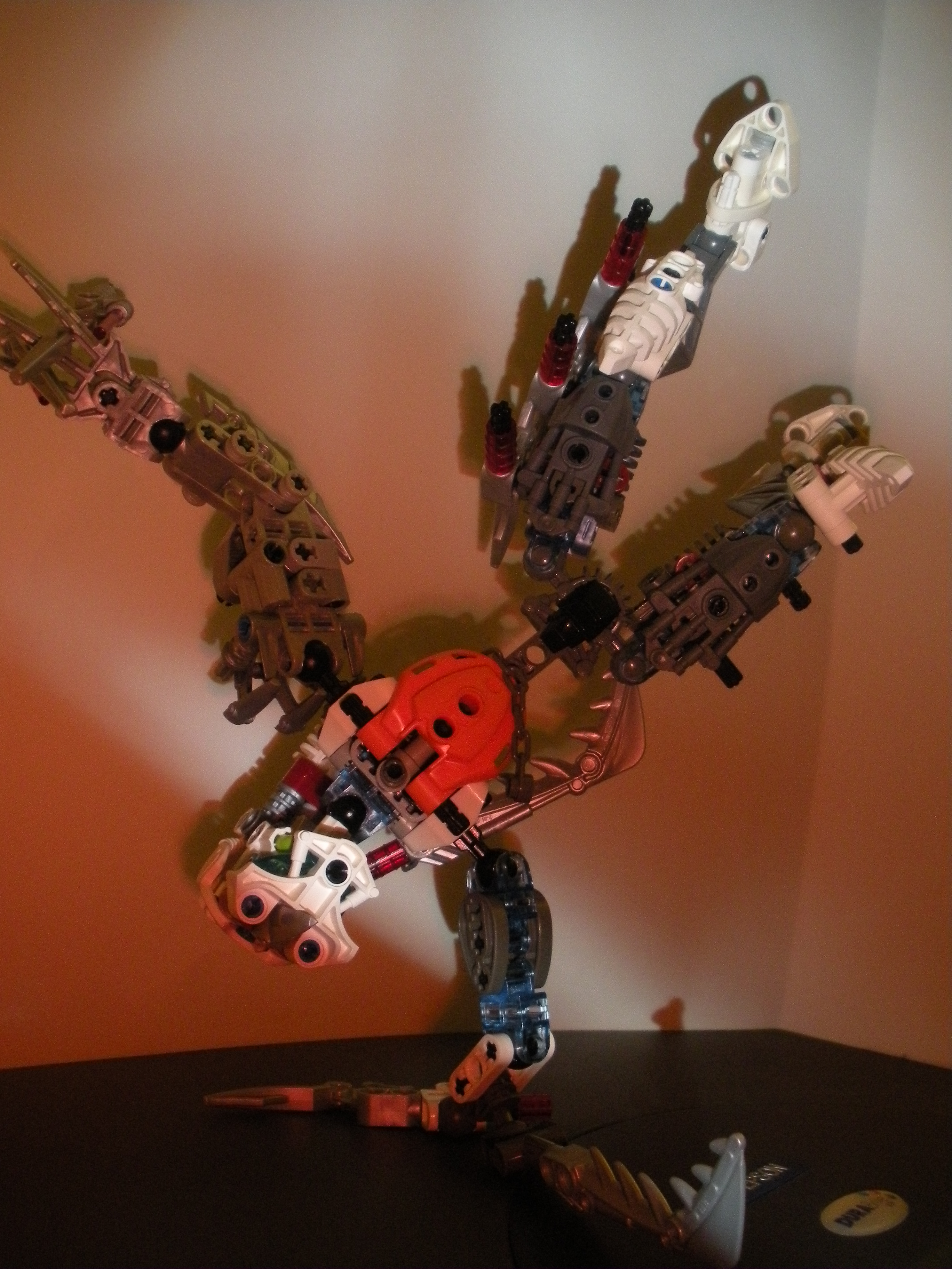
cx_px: 476
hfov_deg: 40.7
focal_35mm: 35
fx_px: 1283
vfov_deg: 52.6
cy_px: 634
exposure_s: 1/60
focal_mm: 6.3
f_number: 3.5
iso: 400
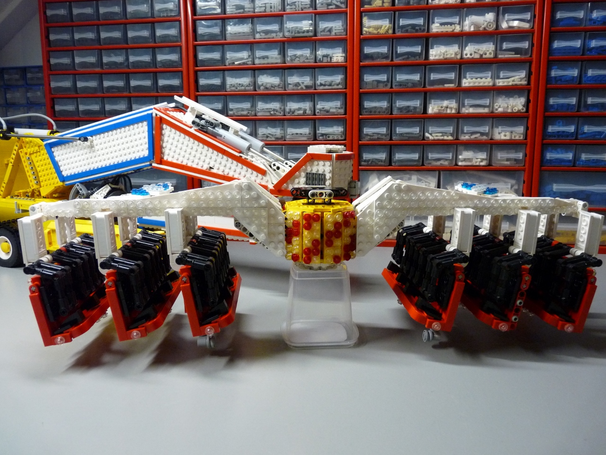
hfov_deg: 65.3
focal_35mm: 27
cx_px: 303
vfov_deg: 51.4
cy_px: 228
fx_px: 473
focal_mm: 4.8
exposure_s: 1/30
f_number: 2.8
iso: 400
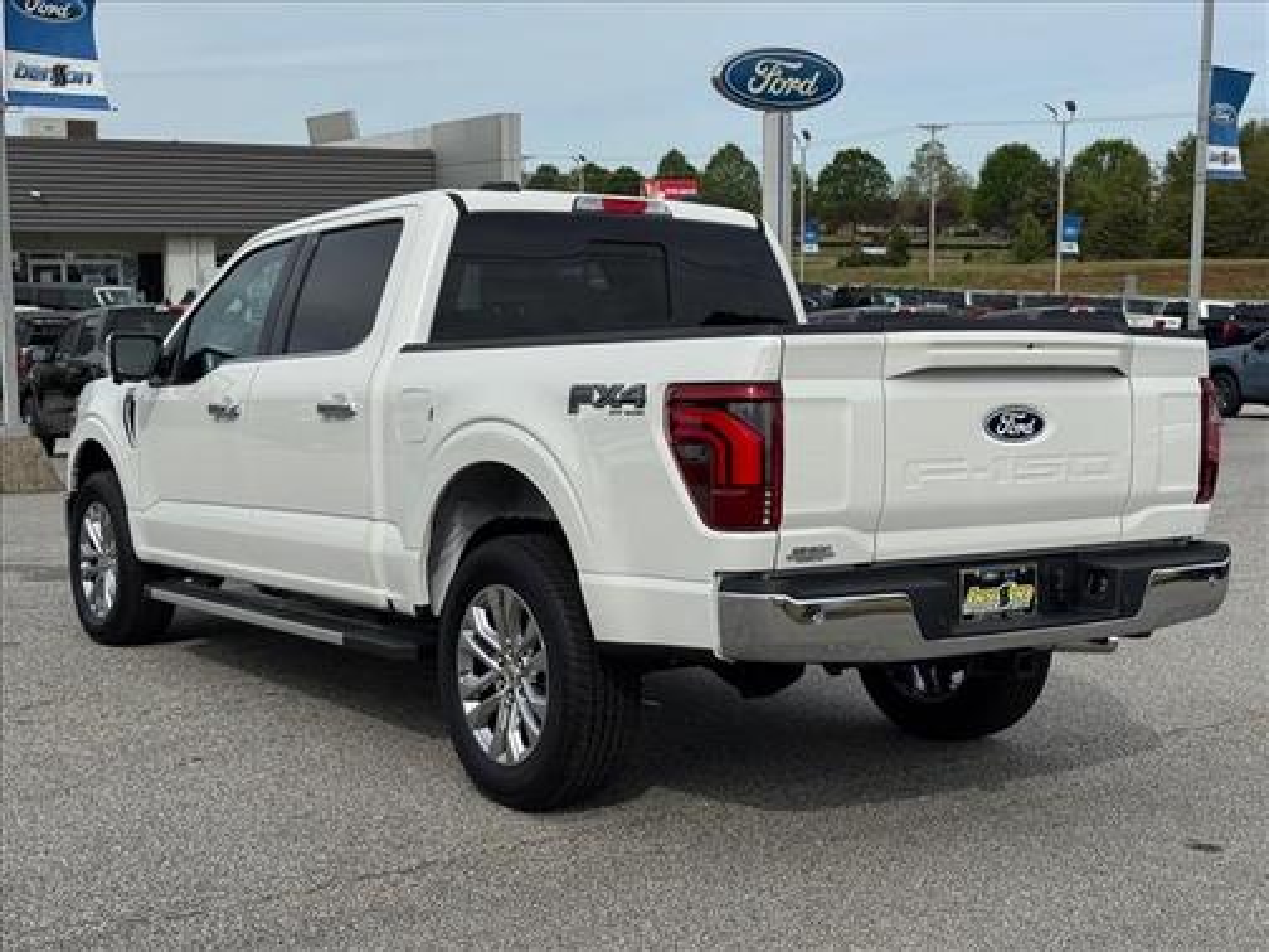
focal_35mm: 48
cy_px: 476
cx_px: 634
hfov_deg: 39.7
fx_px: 1760
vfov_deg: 30.3
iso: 64
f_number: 1.78
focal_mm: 6.76
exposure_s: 1/5848
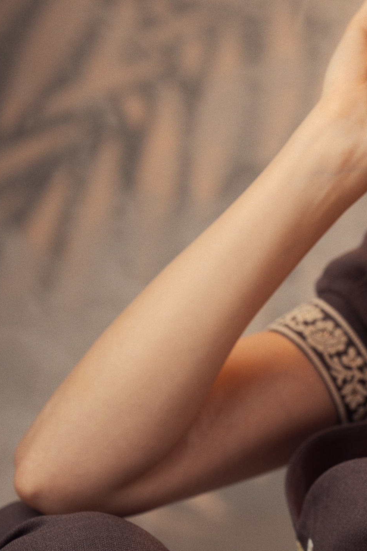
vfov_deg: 15.0
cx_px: 476
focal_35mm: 136
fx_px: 2080
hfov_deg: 9.9
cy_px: 374
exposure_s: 1/200
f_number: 3.2
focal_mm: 50
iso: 125
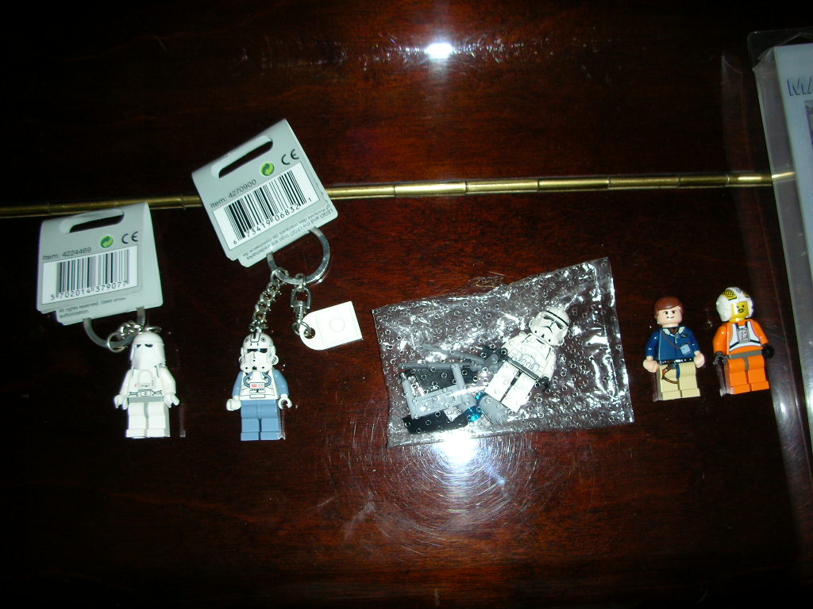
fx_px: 822
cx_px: 406
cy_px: 304
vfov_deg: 40.7
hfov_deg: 52.6
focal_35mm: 35
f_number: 3
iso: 50
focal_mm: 5.8
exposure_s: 1/60.1
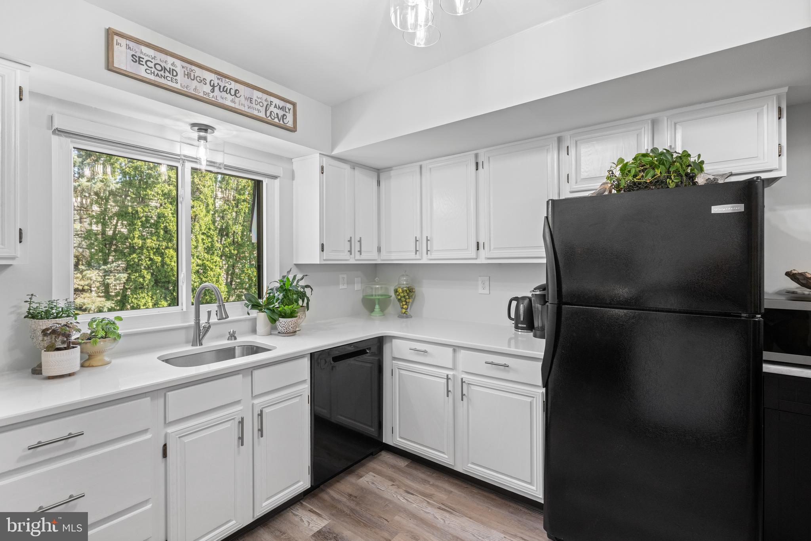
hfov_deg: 96.7
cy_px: 270
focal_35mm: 16
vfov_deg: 73.7
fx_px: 360
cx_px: 406
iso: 800
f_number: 6.3
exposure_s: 1/15
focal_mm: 16
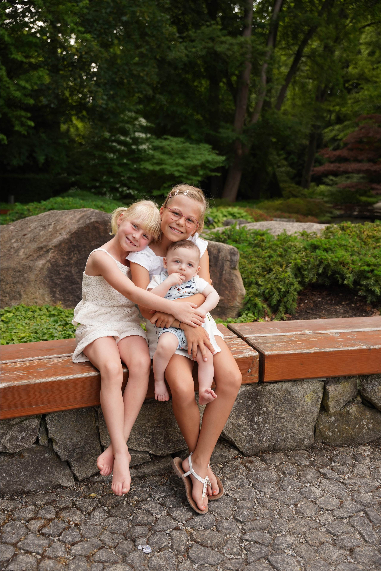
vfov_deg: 57.5
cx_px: 190
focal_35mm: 33
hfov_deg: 40.2
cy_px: 286
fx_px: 520
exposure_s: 1/250
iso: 400
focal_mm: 32.8
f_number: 3.5
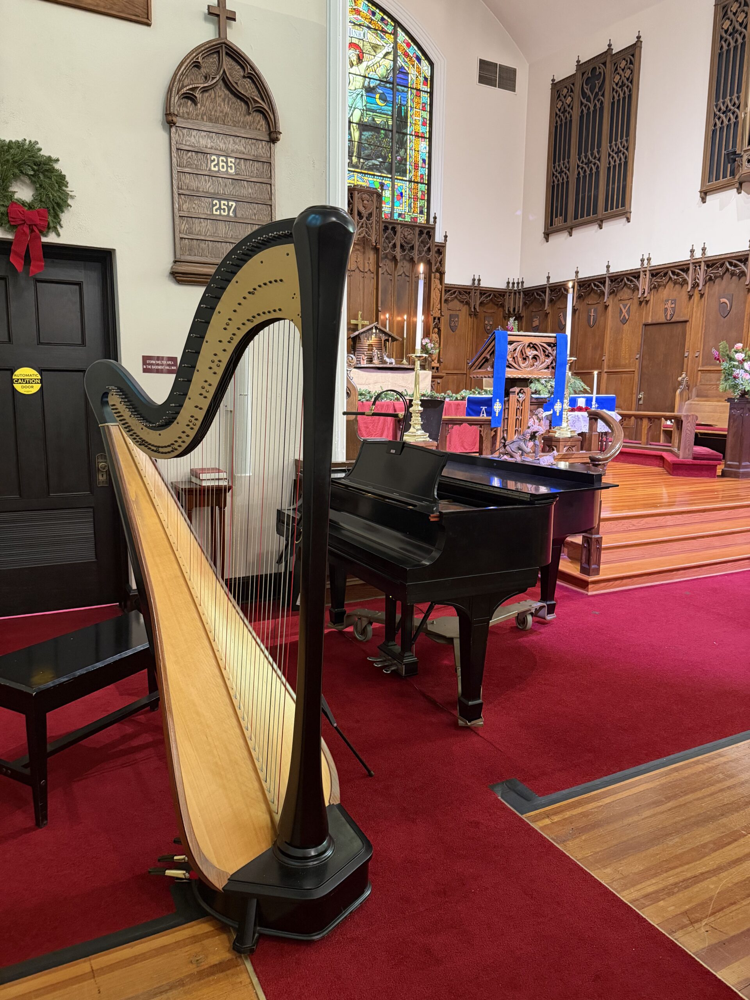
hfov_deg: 56.8
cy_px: 500
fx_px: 693
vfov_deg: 71.6
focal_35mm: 24
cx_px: 375
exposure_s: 1/40
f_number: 1.78
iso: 640
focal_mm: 6.76
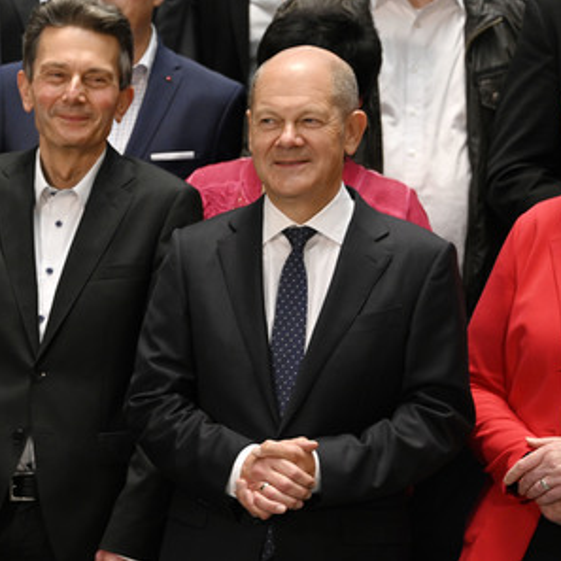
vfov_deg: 10.0
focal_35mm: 174
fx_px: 3190
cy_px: 281
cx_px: 178
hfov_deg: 10.0
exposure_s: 1/80
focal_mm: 135
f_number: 5.6
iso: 3200
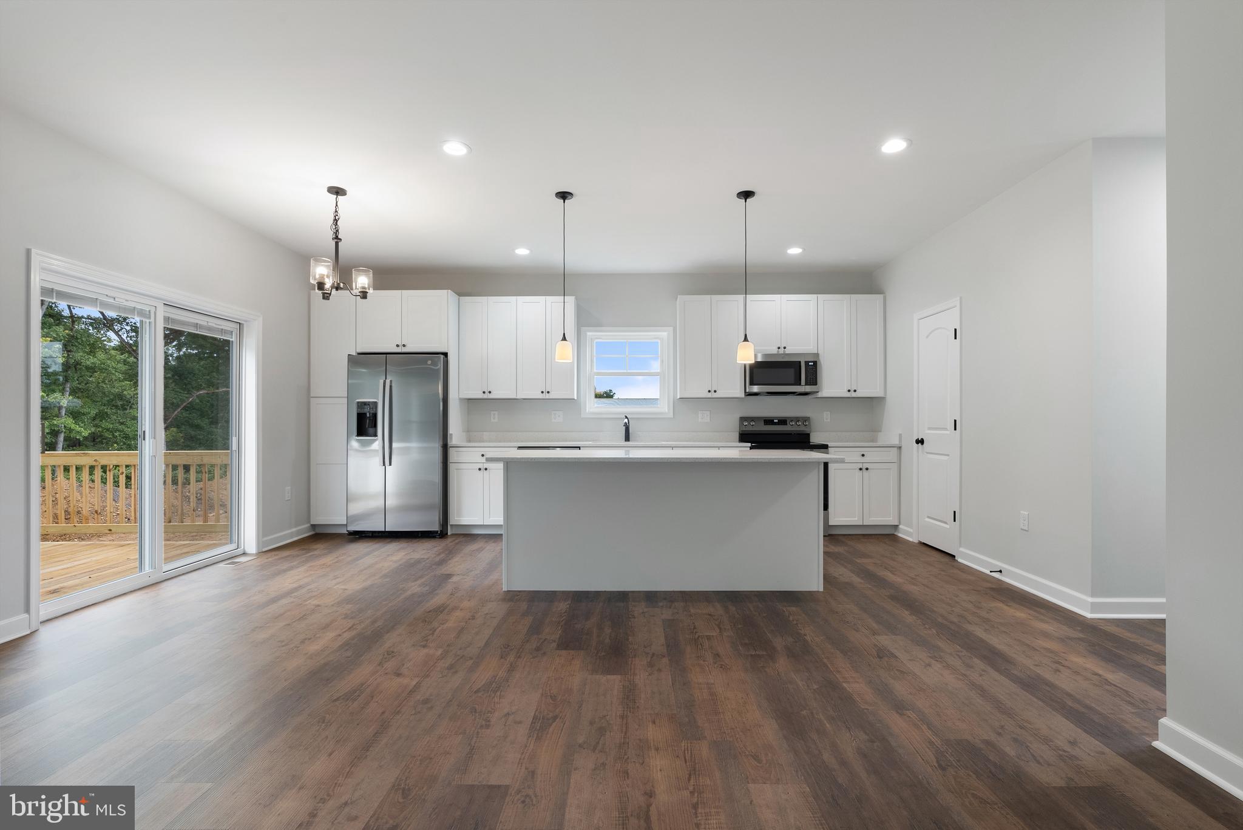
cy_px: 415
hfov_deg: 96.7
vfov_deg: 73.8
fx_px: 553
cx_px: 622
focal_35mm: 16
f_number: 10
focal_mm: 16
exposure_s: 1/8
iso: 640
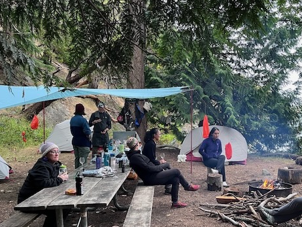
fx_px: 314
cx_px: 194
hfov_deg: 50.7
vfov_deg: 39.4
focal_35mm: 36
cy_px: 145
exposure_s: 1/67
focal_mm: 5.1
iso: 125
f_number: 1.6
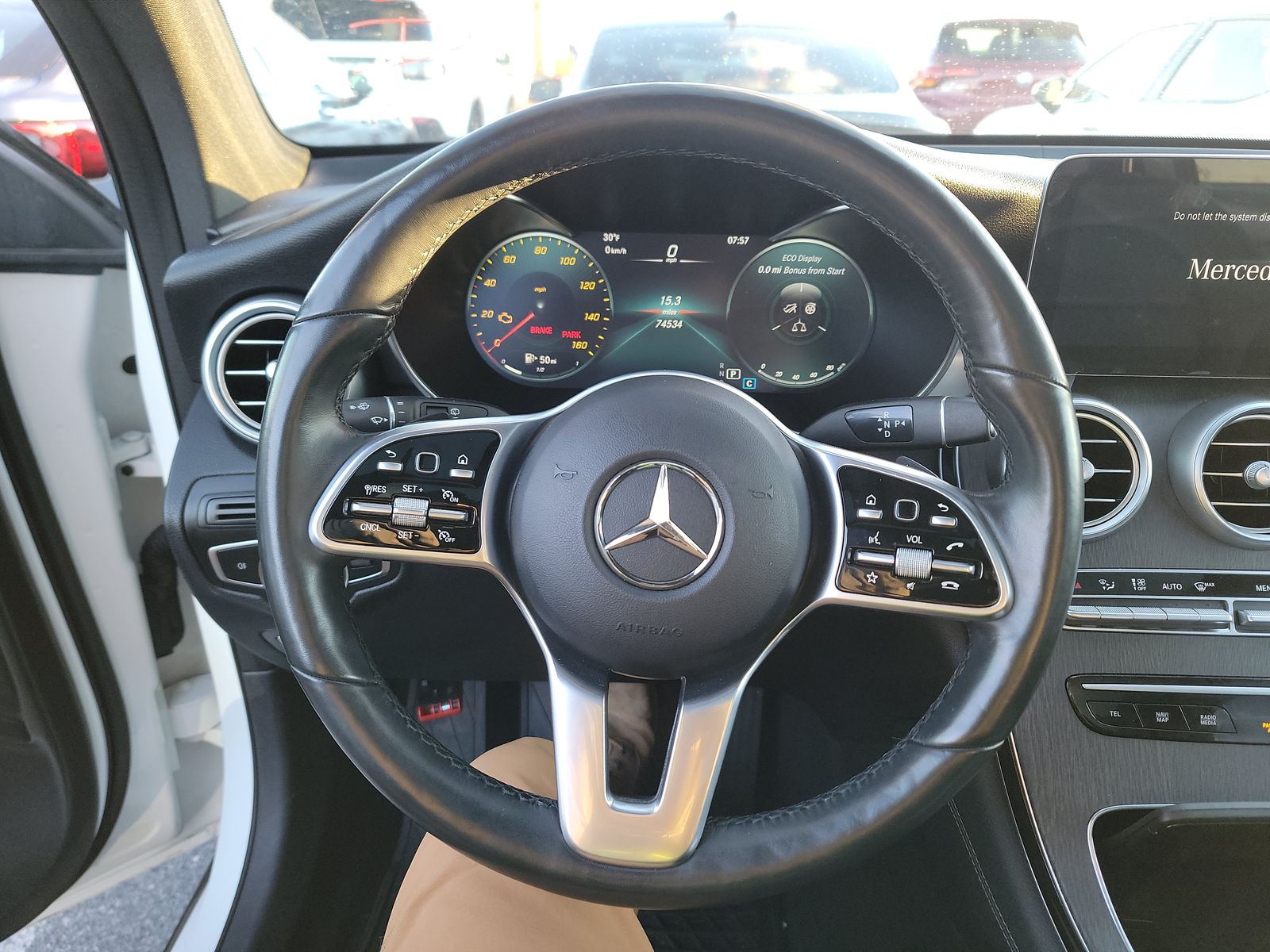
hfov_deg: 71.6
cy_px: 476
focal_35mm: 24
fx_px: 881
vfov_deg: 56.8
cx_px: 635
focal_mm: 6.7
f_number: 1.8
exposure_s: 1/59
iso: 269
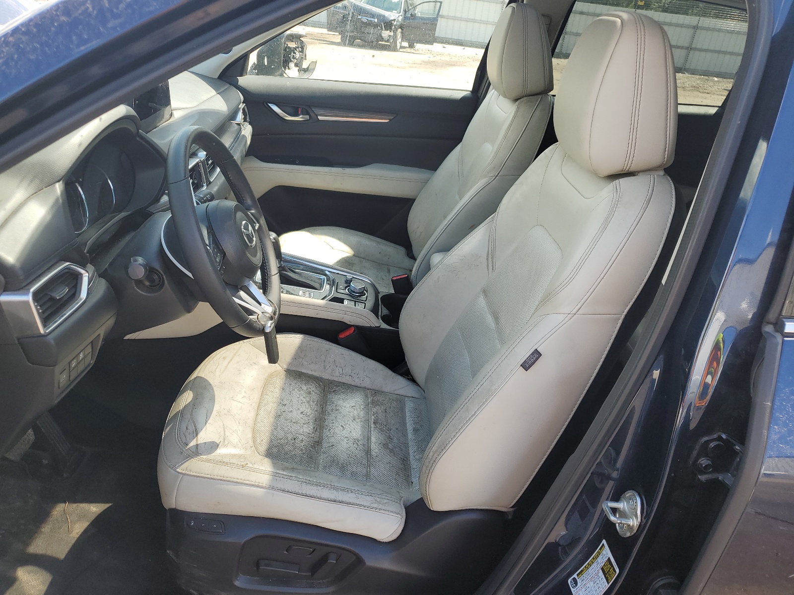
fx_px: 596
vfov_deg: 53.1
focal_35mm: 26
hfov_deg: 67.3
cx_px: 397
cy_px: 298
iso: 50
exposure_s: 1/526
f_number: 1.5
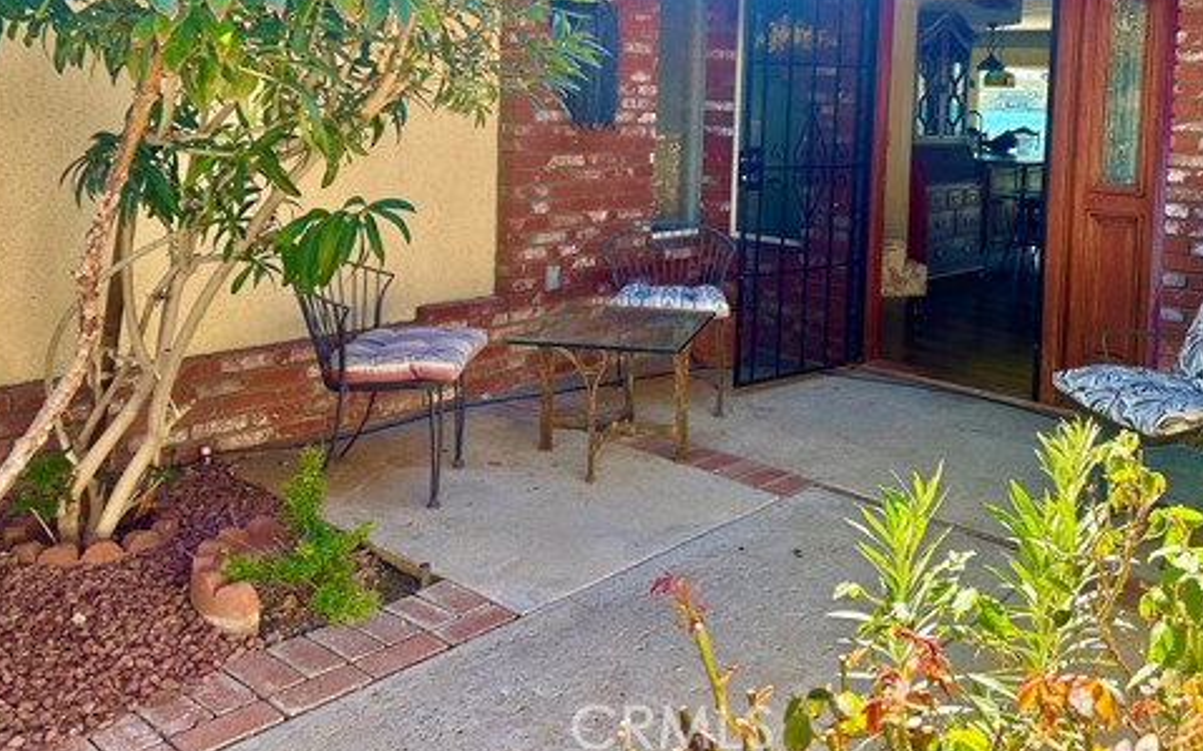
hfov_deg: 56.2
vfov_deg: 36.1
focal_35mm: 34
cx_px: 731
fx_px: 1114
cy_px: 161
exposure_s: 1/433
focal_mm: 6.86
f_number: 1.78
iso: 80
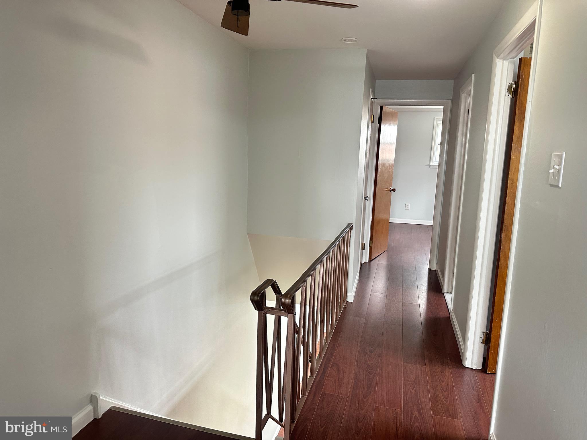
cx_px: 294
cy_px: 220
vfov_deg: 56.8
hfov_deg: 71.6
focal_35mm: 24
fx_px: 407
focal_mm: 6.86
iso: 320
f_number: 1.78
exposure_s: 1/60
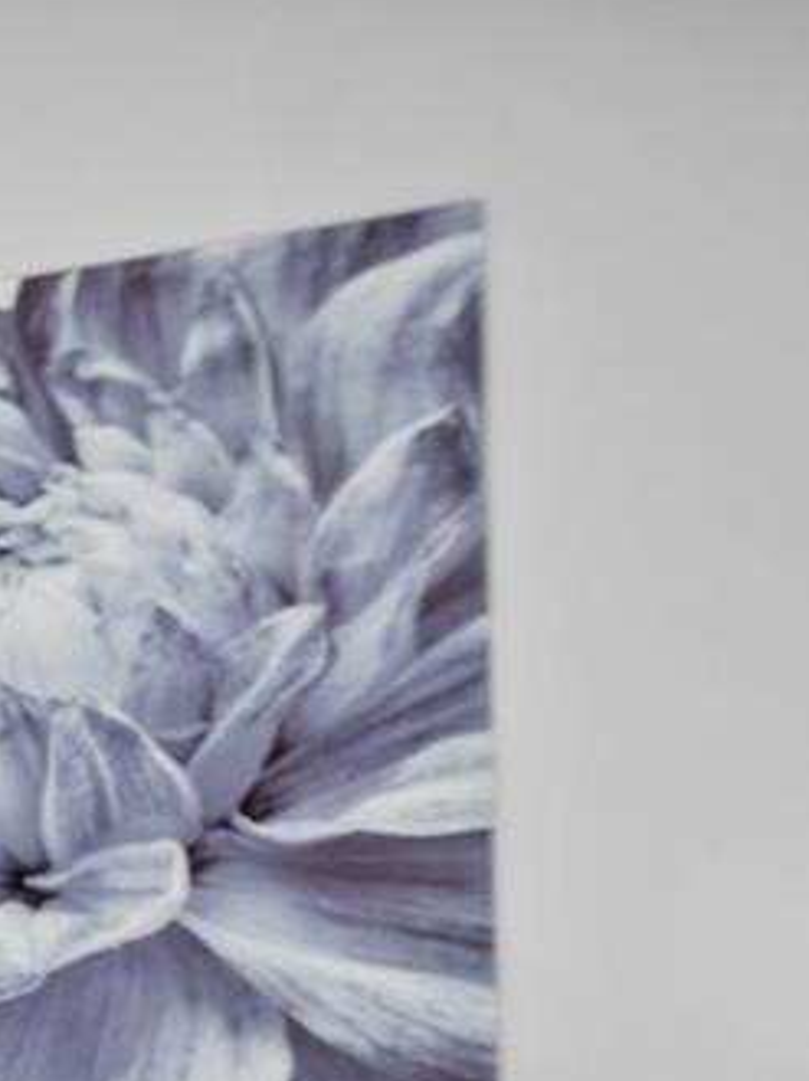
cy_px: 1117
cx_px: -1317
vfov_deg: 31.4
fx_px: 1747
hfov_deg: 13.6
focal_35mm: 56
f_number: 9
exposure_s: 1.6
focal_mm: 12
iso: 100
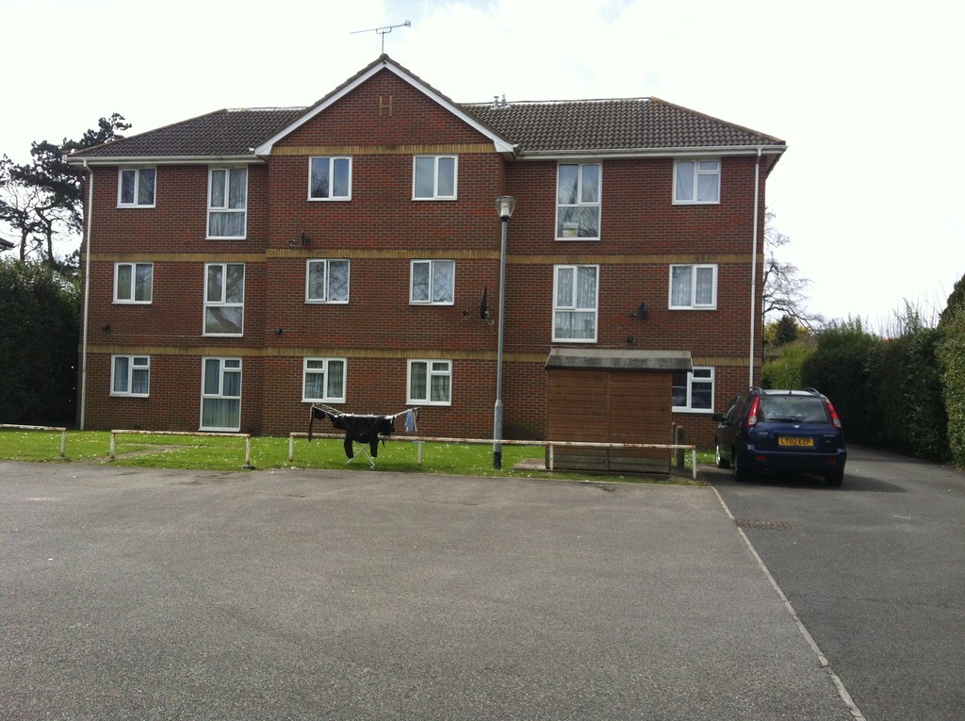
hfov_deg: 52.7
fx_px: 974
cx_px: 482
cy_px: 360
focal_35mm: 35
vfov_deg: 40.6
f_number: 2.8
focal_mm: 3.85
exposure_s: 1/794
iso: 80
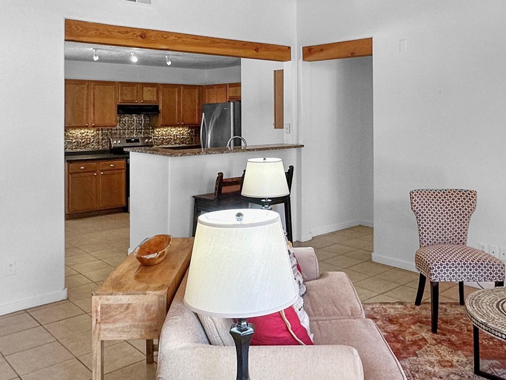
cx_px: 278
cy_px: 124
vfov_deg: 41.2
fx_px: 497
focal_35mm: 34
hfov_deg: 53.9
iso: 160
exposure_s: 1/120
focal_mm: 2.22
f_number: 2.2
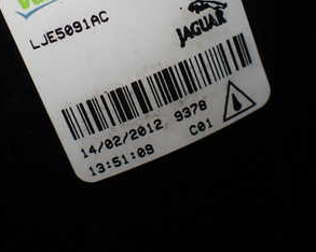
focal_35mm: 60
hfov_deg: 31.4
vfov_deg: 25.0
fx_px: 561
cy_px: 52
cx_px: 123
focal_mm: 5.4
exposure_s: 1/200
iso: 100
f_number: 2.3
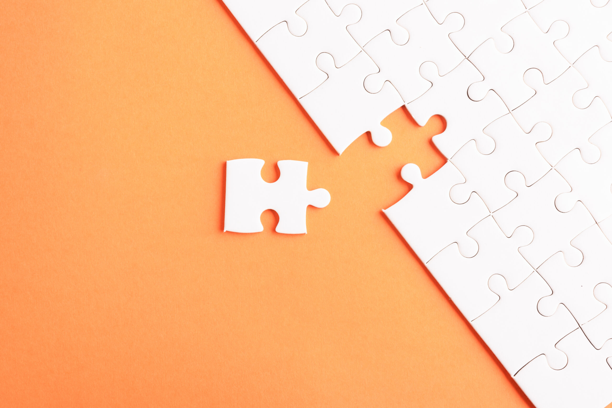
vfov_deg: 22.6
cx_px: 306
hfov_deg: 33.4
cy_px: 204
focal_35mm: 60
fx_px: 1020
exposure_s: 1/160
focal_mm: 60
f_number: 14
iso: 160
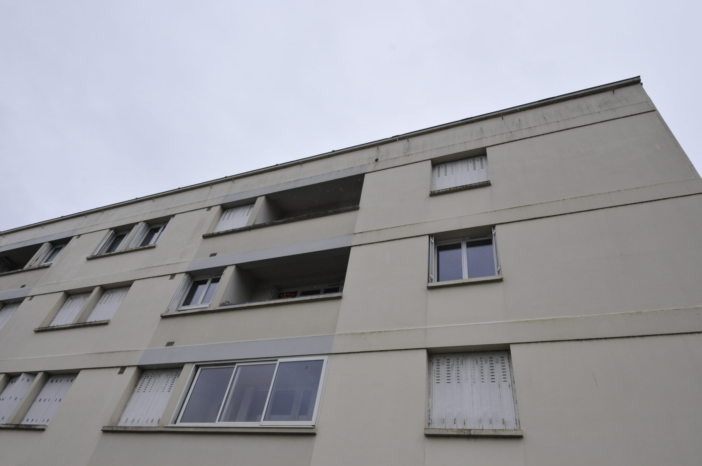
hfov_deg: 81.3
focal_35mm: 21
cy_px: 233
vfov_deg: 59.4
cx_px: 351
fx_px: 409
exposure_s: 1/640
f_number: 13
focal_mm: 14
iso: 800
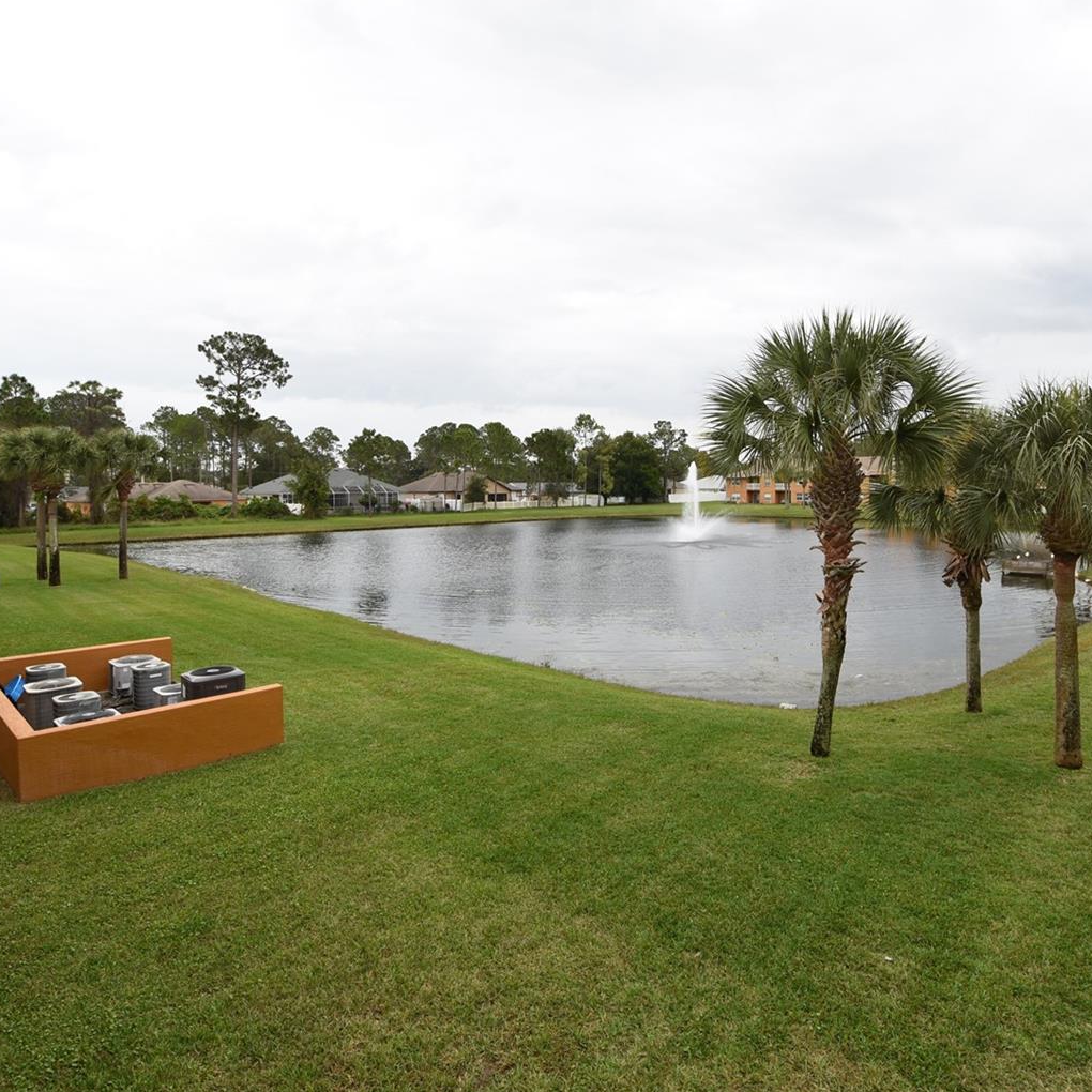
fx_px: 714
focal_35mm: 20
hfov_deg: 73.9
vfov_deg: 74.8
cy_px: 526
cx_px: 659
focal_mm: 10
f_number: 5
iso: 100
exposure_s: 1/100
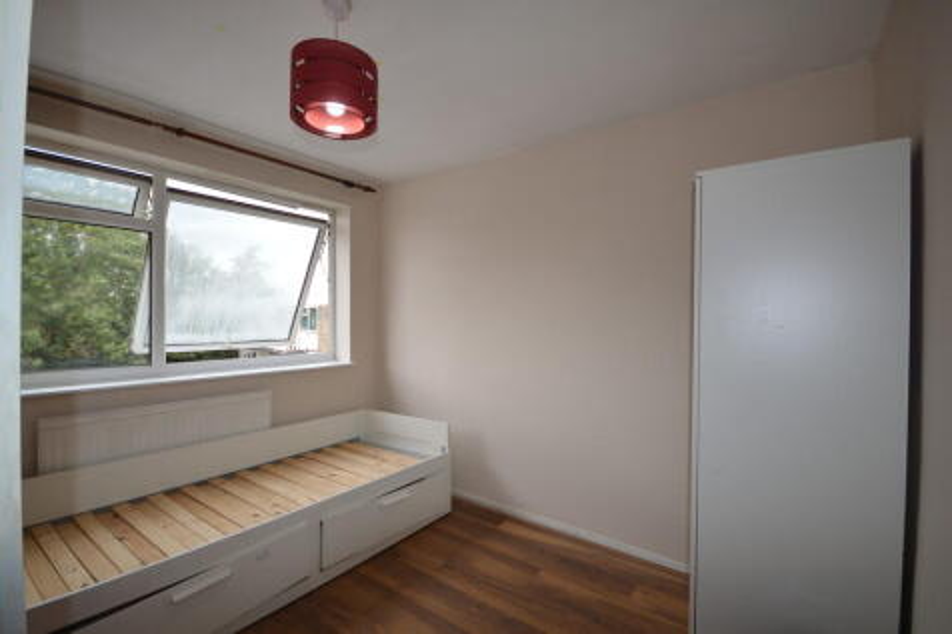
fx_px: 397
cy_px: 317
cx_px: 476
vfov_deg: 77.3
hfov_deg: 100.4
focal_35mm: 15
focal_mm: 10
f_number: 4
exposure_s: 1/125
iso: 220
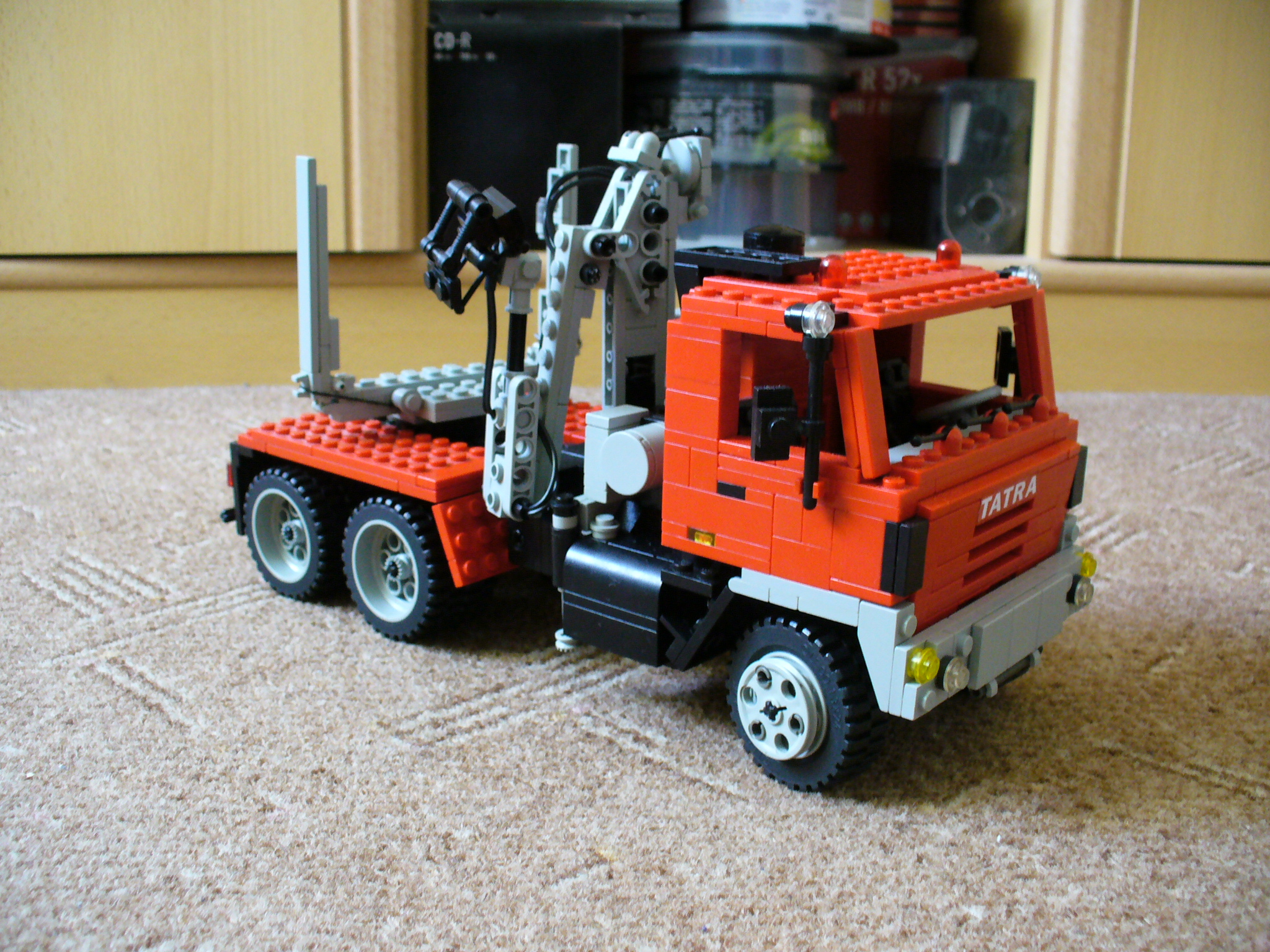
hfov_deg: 50.1
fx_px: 1357
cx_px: 635
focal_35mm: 37
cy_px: 476
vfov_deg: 38.7
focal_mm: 6.1
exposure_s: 1/20
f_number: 2.8
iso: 200
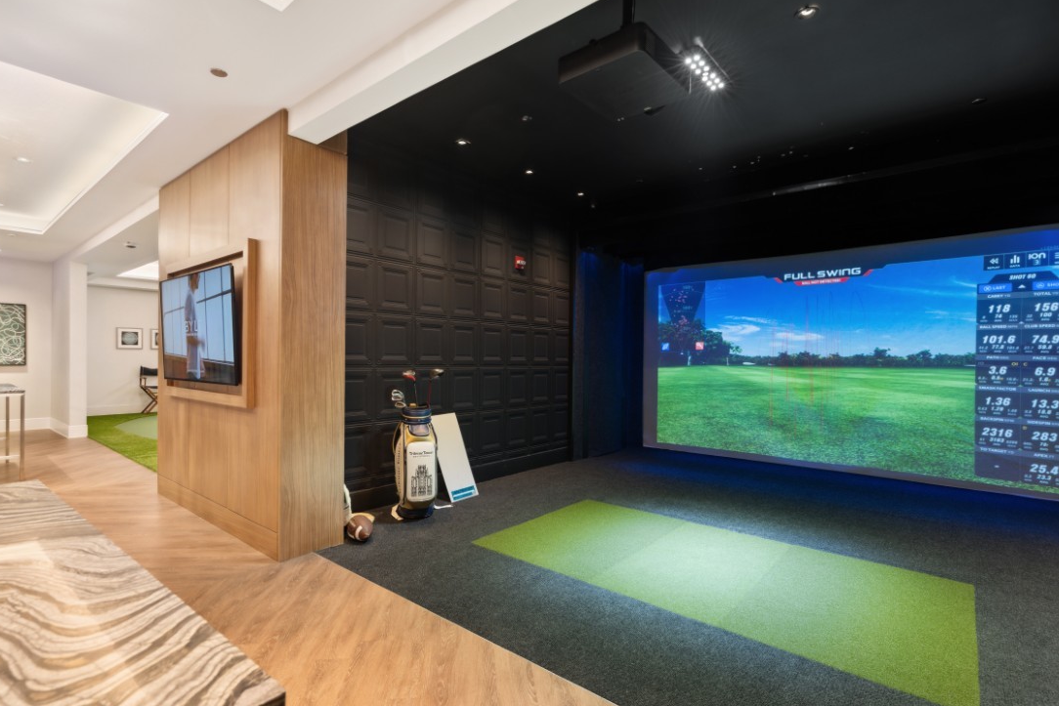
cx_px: 519
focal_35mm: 17
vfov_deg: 70.4
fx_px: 500
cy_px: 362
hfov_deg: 93.3
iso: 320
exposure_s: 1/3.33
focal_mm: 16
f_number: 7.1
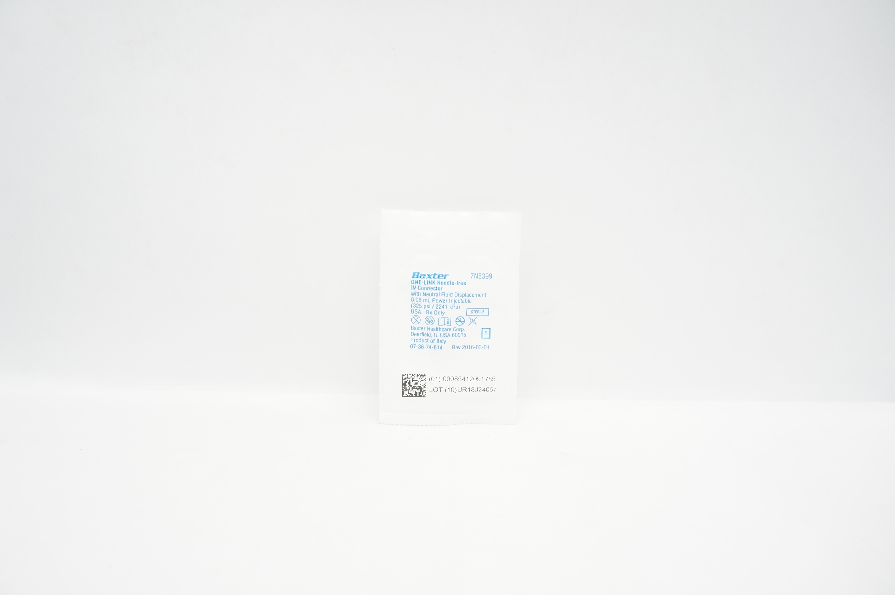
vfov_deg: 47.8
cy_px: 298
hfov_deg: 67.4
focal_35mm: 27
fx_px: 671
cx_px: 448
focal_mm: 18
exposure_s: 1/80
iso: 800
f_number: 5.6
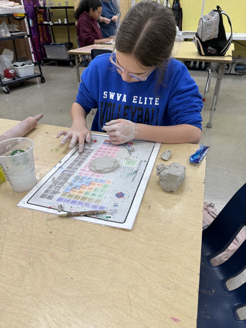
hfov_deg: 56.8
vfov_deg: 71.6
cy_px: 164
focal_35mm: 24
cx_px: 123
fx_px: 227
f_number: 1.78
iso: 125
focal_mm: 6.76
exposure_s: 1/120
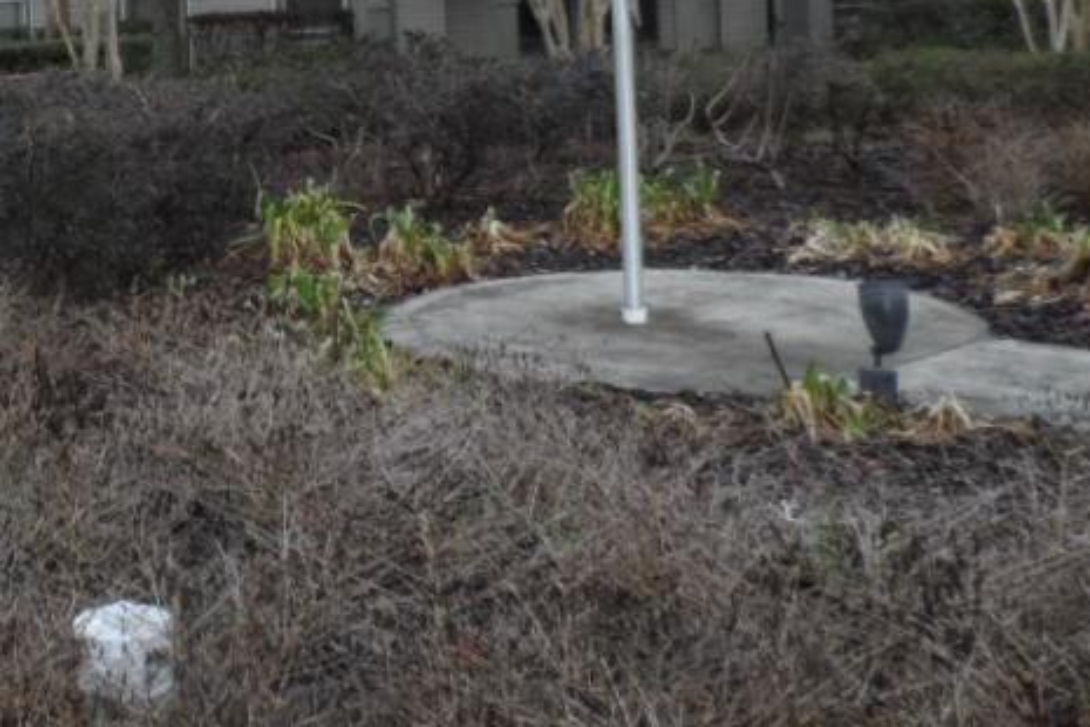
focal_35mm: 55
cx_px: 75
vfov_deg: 23.9
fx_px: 1665
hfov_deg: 33.9
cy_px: 70
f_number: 3.2
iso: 120
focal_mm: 4
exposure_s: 1/500
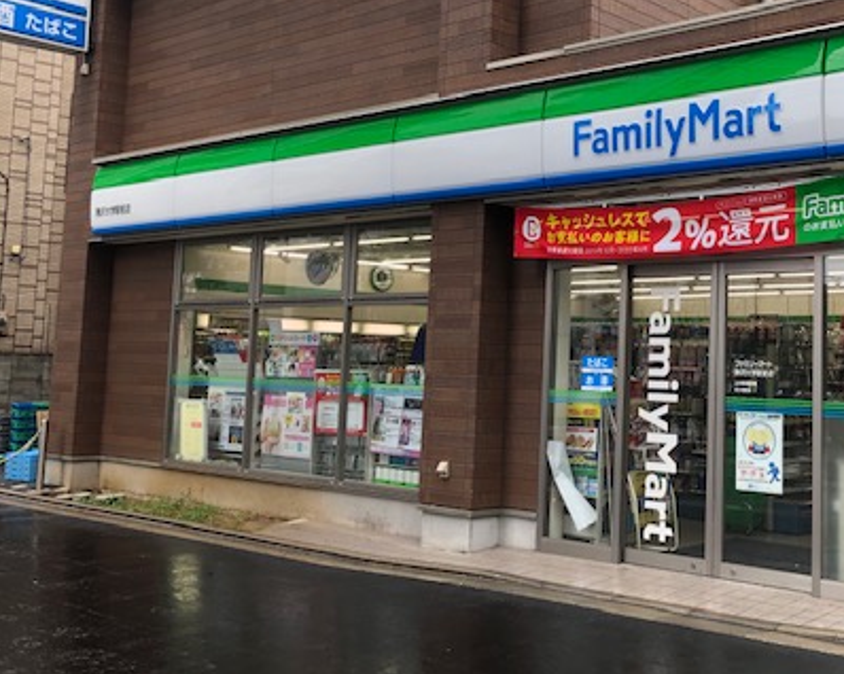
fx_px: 1099
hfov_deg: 40.3
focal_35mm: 44
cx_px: 676
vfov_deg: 34.0
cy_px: 267
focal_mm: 4
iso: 20
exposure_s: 1/142
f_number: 1.8
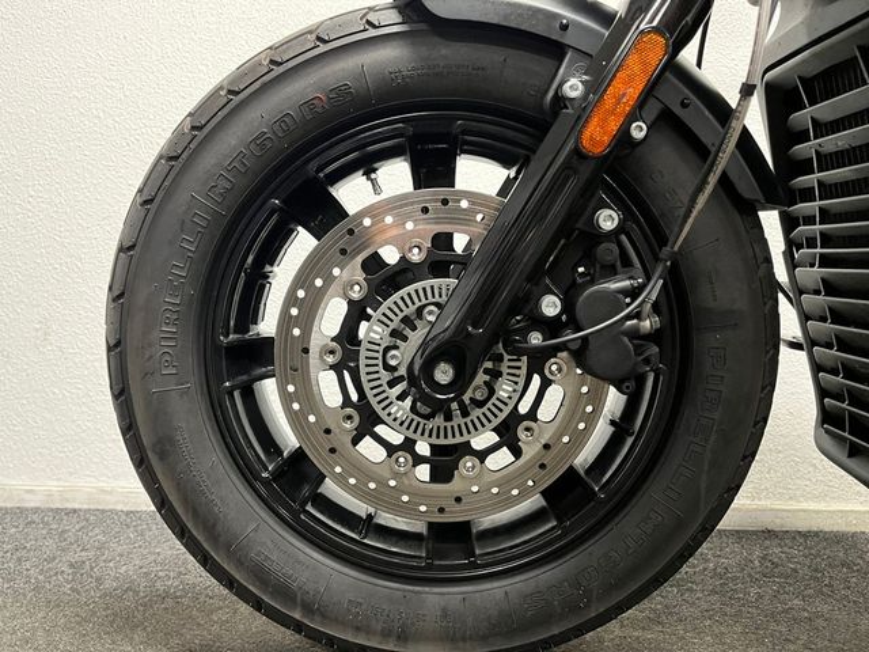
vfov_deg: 53.1
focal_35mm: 26
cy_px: 326
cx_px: 434
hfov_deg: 67.3
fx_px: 653
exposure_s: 1/33
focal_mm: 5.1
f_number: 1.6
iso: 500
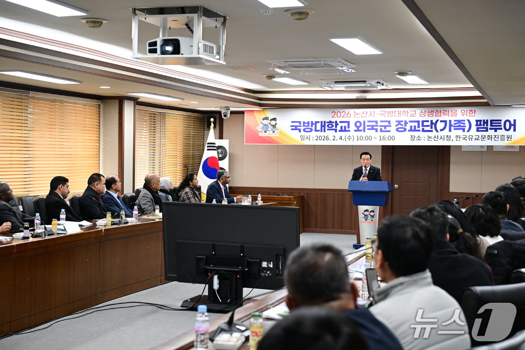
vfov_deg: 26.0
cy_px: 175
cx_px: 262
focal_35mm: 52
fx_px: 758
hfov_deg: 38.2
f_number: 4
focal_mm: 52
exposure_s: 1/200
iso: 1600
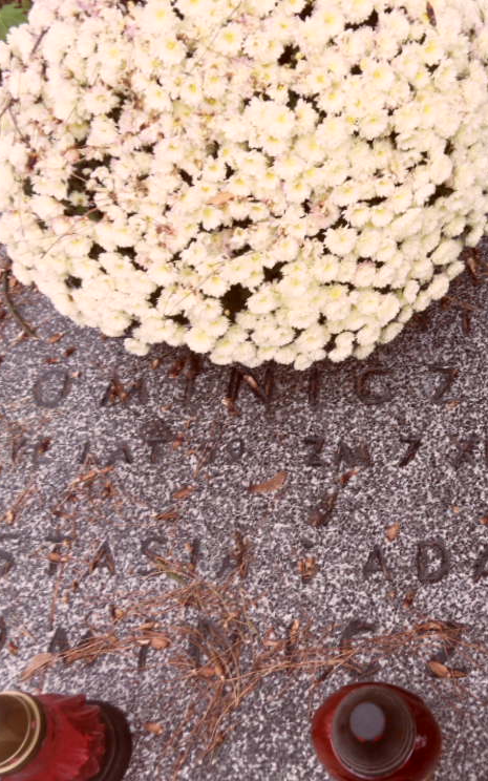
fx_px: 745
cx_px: 375
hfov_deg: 35.4
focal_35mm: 35
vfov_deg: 55.3
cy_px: 395
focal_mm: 3.9
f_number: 3.2
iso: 100
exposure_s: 1/45
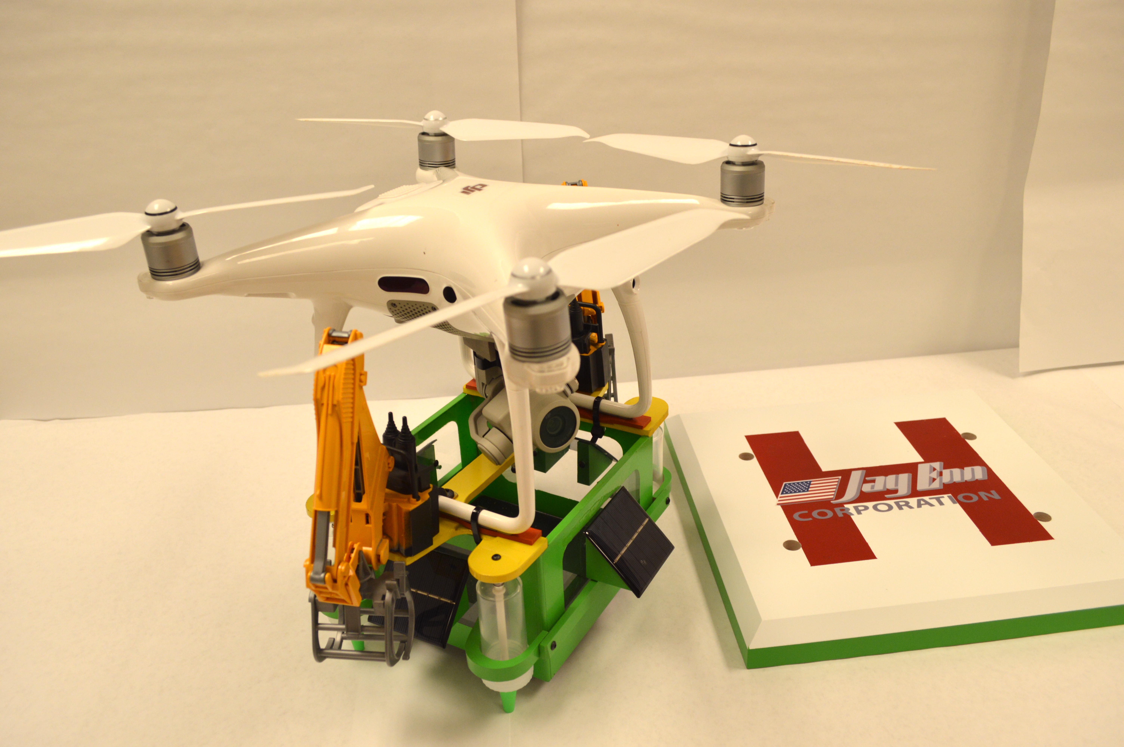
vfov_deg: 43.5
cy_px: 374
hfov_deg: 62.0
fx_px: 936
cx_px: 562
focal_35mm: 30
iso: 400
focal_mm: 20
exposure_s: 1/60
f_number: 5.6
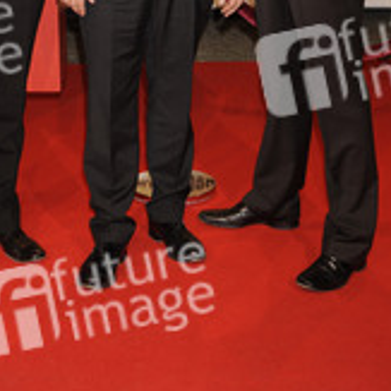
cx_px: 161
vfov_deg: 17.7
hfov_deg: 18.5
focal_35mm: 94
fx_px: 1201
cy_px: -60
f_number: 5.6
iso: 800
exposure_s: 1/160
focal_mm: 45
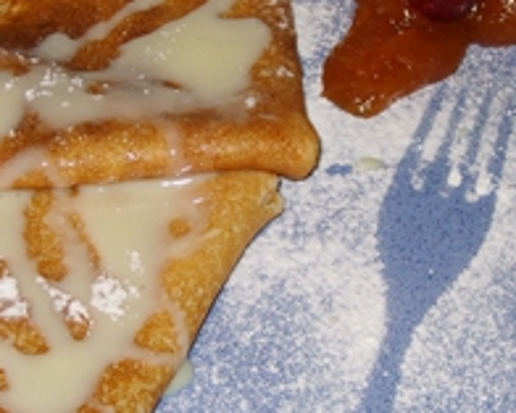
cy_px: 226
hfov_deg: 13.9
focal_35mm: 139
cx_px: 247
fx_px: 2124
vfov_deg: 11.1
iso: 100
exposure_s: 1/45
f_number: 3.8
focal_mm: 13
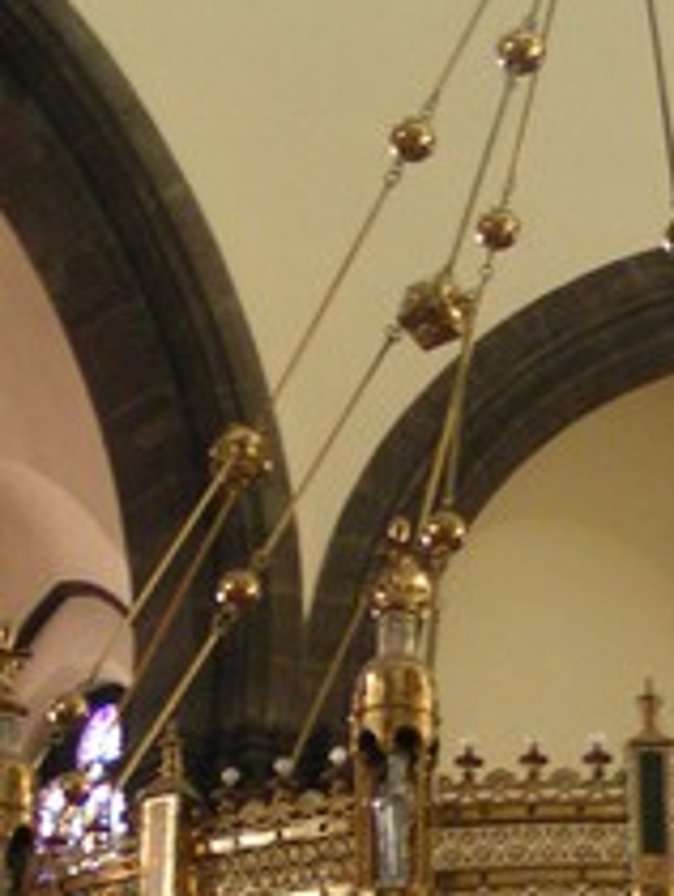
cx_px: 640
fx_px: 3549
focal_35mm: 137
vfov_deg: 14.2
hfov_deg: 10.8
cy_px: 843
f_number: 2.8
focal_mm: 7.3
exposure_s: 1/3
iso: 200
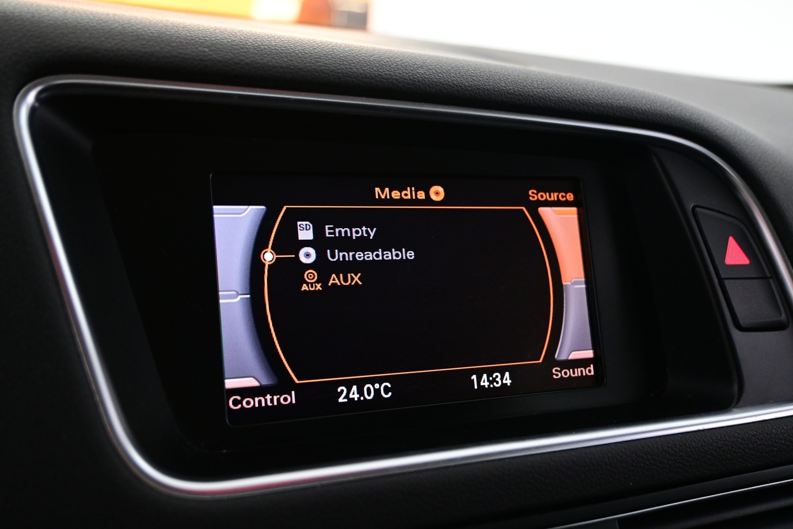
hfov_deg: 51.3
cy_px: 264
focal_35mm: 38
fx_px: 826
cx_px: 396
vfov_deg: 35.5
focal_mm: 25
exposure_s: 1/40
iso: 2500
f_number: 4.2
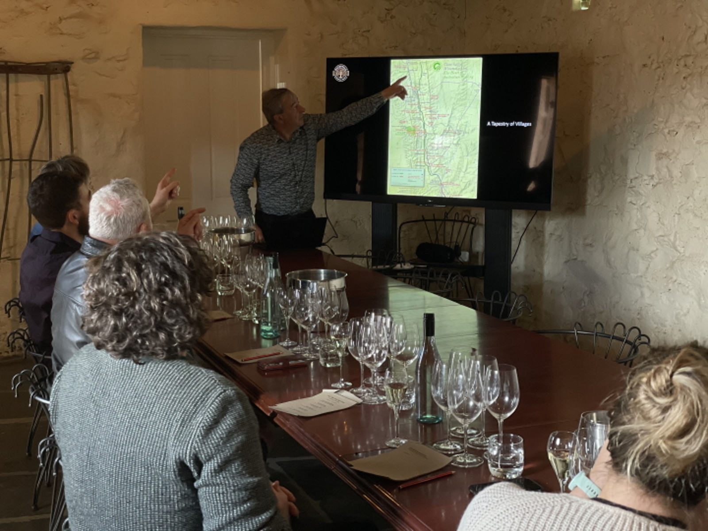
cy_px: 266
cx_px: 354
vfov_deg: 28.0
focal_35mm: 52
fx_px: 1064
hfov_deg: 36.8
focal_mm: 6
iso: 160
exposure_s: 1/100
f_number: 2
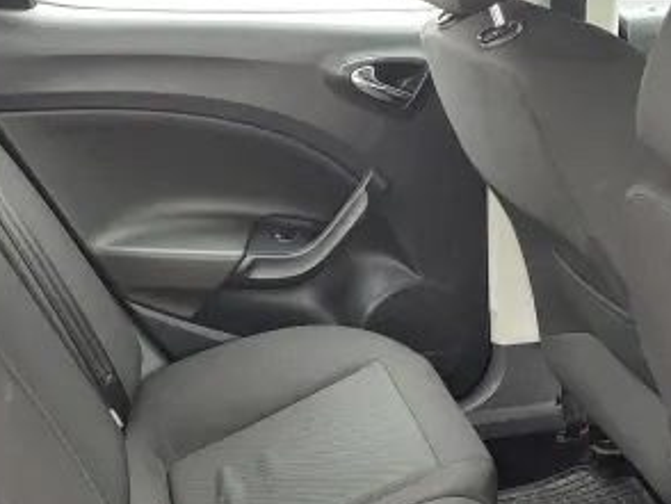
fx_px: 970
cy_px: 531
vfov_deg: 27.1
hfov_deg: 38.1
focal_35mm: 50
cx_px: 297
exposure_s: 1/33.3
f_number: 1.8
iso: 572
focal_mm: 5.56
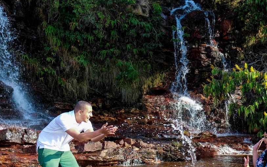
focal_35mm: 57
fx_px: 415
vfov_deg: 22.7
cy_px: 103
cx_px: 192
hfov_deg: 35.1
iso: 250
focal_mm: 25.4
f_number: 4
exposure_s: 1/250
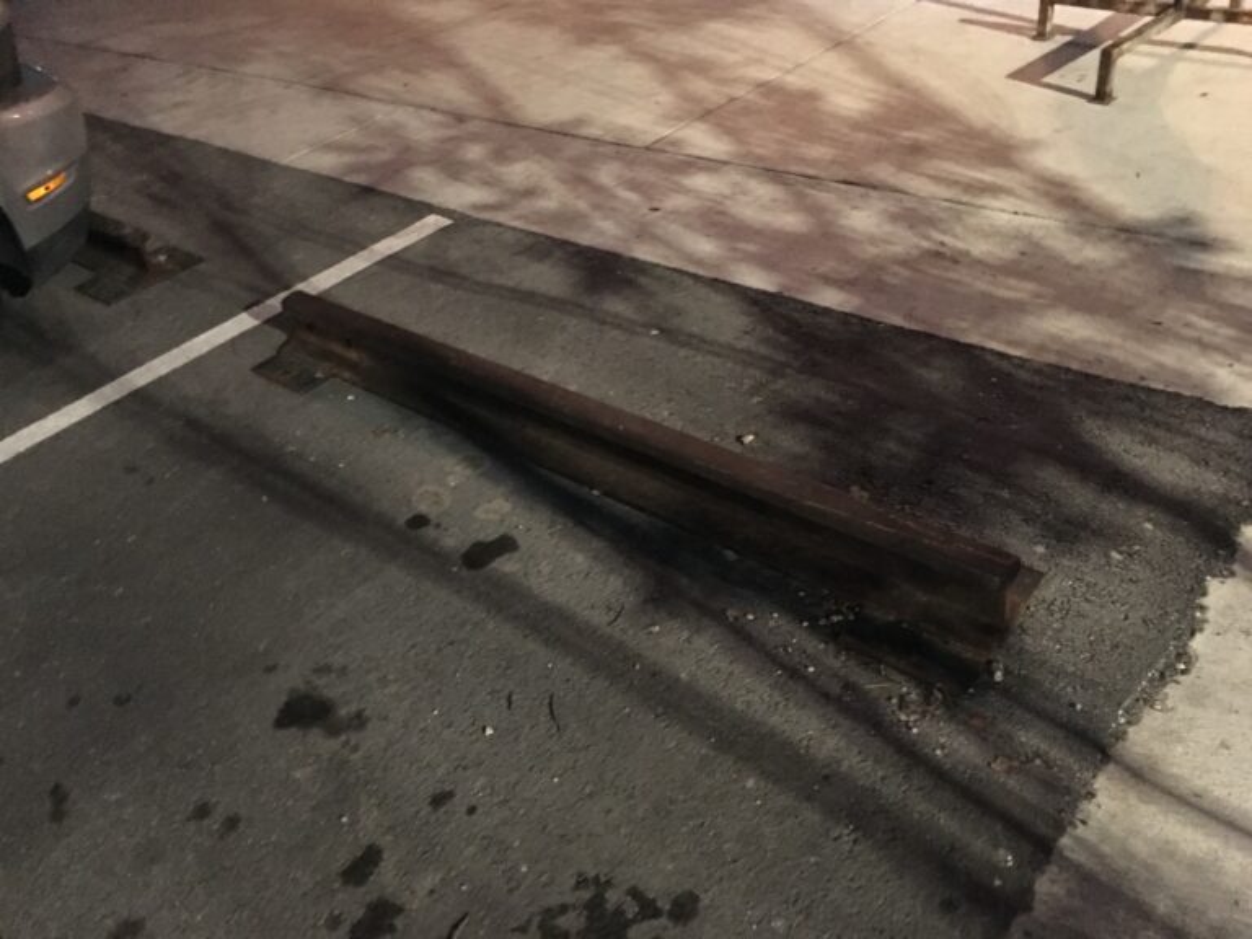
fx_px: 1049
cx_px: 626
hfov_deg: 61.7
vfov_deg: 48.2
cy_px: 470
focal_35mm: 29
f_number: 2.2
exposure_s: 1/4
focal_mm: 4.15
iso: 320
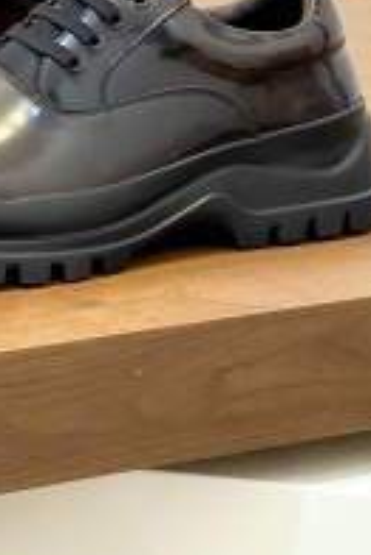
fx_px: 2129
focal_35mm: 138
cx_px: -30
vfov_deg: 14.7
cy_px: 31
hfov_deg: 9.9
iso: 100
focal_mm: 6
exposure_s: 1/50
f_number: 2
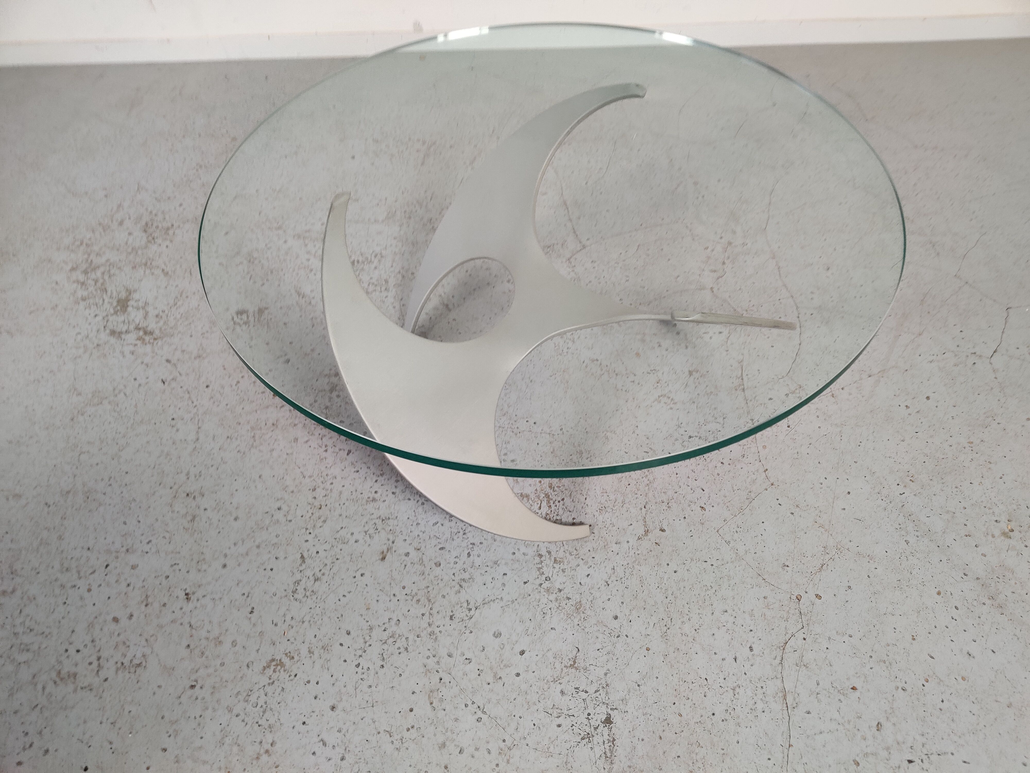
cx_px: 515
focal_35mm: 27
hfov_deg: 65.3
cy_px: 386
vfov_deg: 51.4
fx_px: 803
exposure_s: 1/100
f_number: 1.65
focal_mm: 4.75
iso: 200
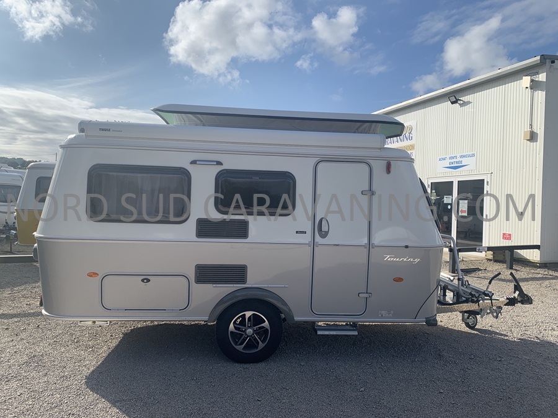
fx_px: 419
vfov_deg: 53.1
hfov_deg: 67.3
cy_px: 209
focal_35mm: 26
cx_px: 279
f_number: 1.8
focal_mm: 4.25
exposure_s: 1/3521
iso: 25
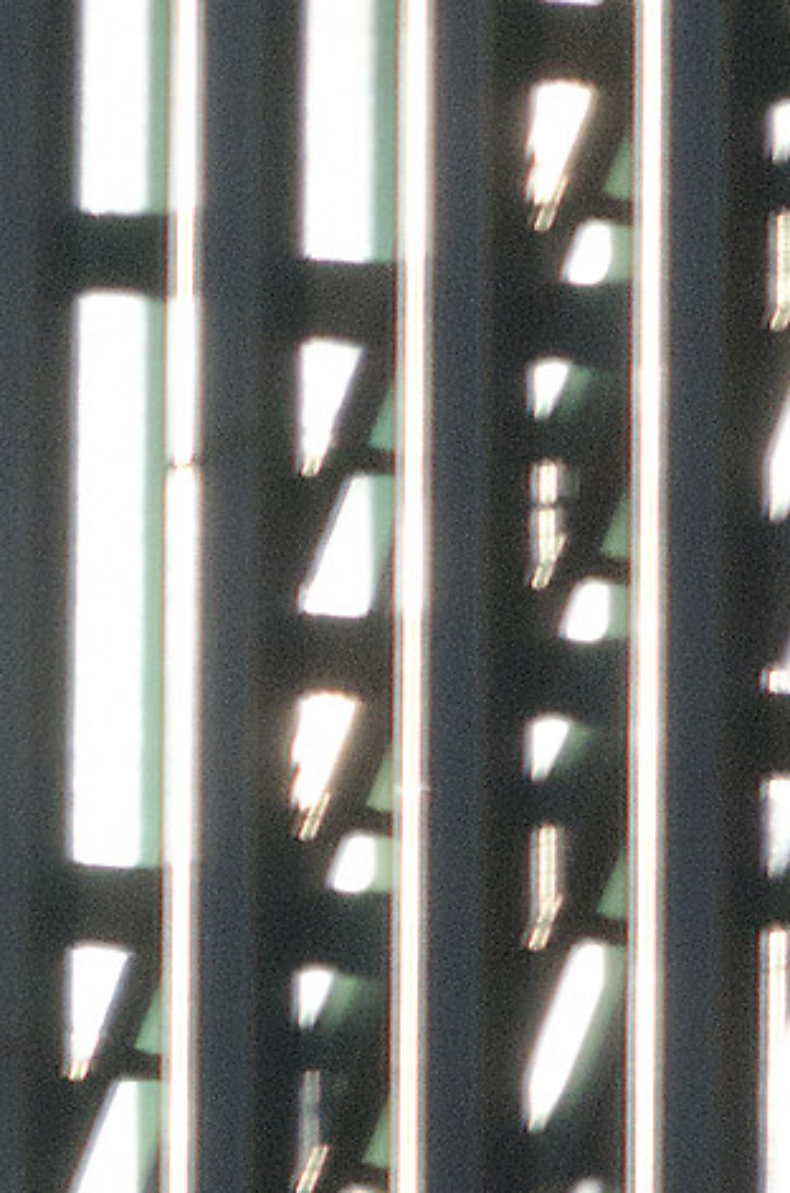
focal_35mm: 3822
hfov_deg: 0.4
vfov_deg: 0.5
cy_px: -84
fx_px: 126356
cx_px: 219
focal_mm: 500
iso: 640
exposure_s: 1/5000
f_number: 8
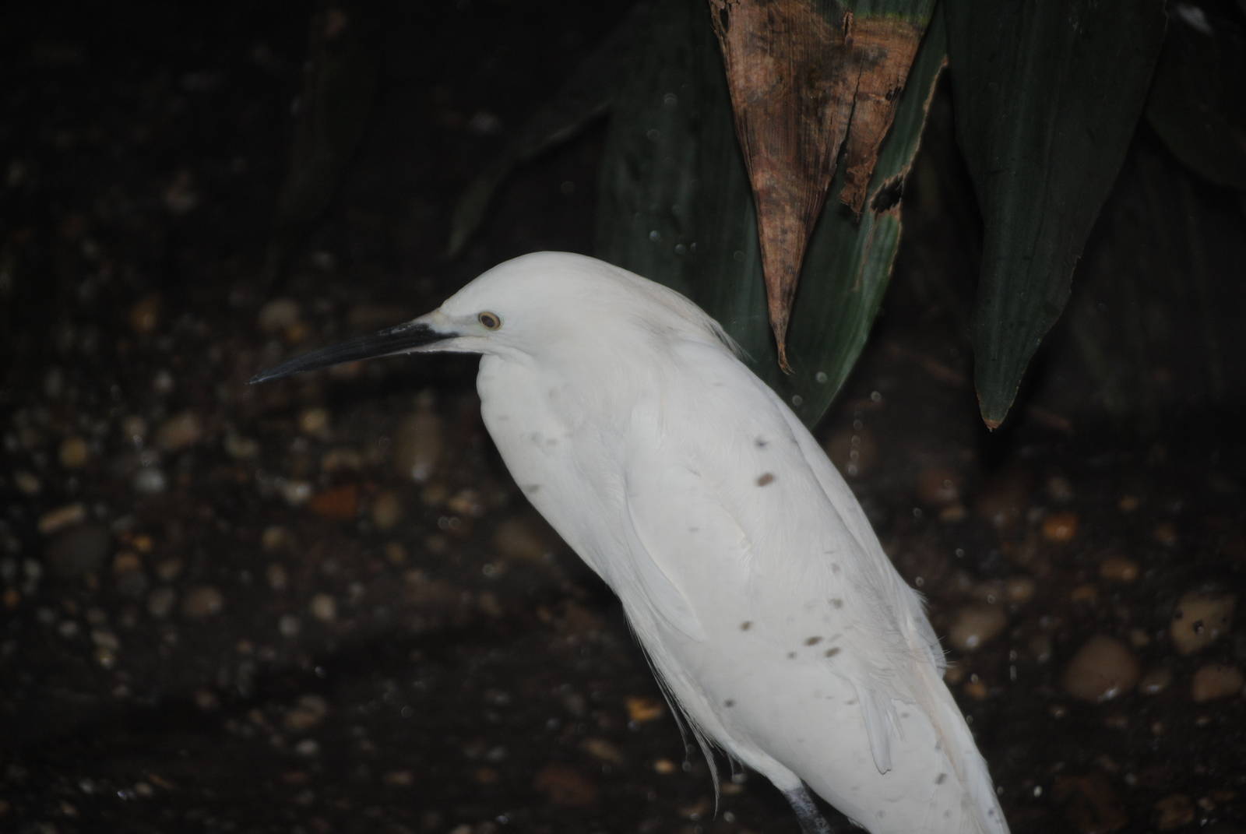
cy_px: 417
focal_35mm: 165
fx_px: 5718
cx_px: 623
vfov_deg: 8.3
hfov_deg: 12.4
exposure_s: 1/60
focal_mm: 110
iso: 200
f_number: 4.5
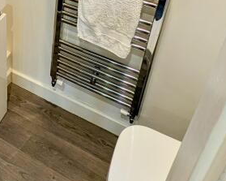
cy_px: -47
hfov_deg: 38.5
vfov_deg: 29.1
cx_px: 4
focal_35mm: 43
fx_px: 288
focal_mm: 2.23
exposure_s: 1/76.7
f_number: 1.95
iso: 40
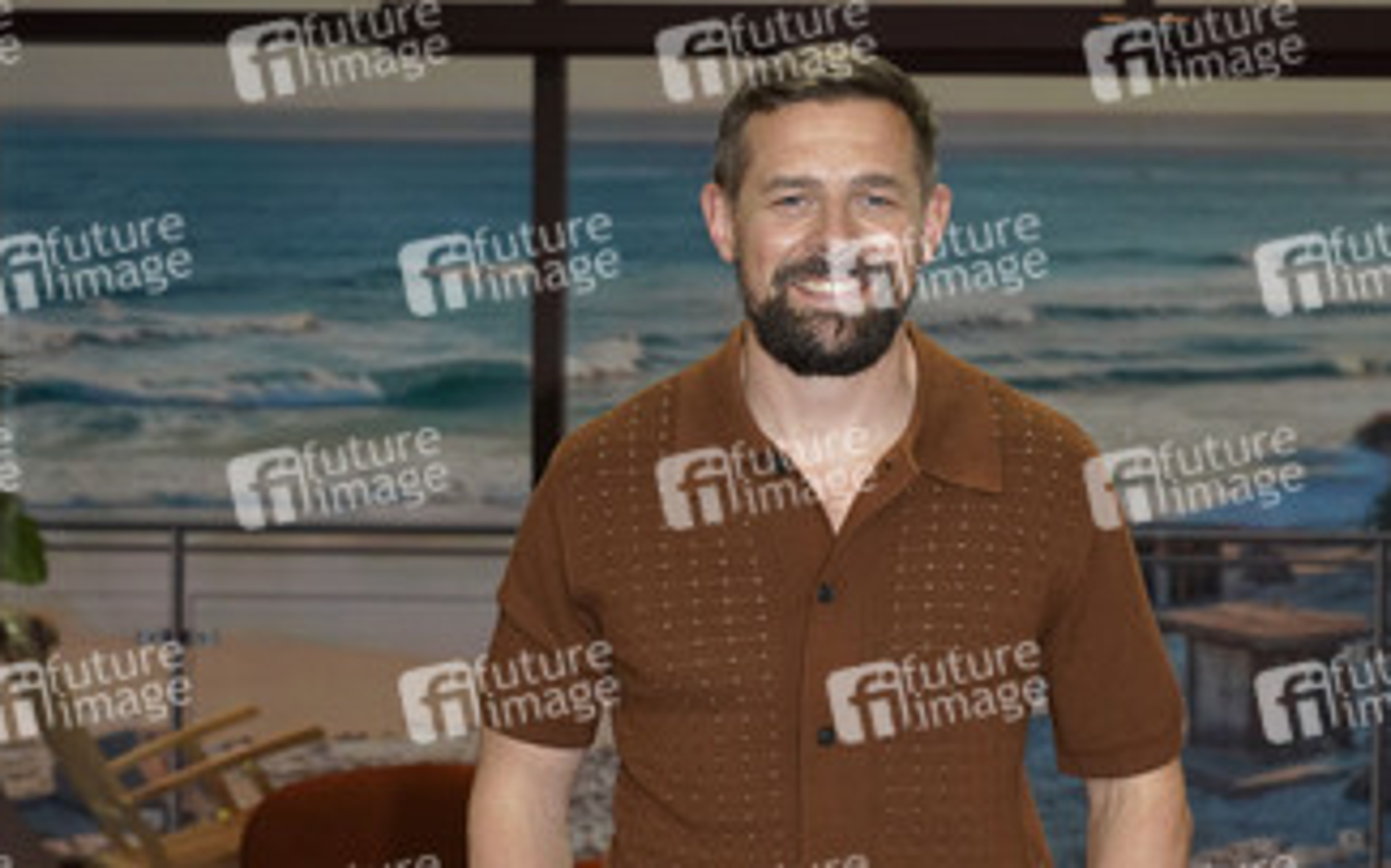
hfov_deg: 27.4
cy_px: 586
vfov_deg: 17.3
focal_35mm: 75
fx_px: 2843
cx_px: 824
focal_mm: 53
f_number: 5.6
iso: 2000
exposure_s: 1/100
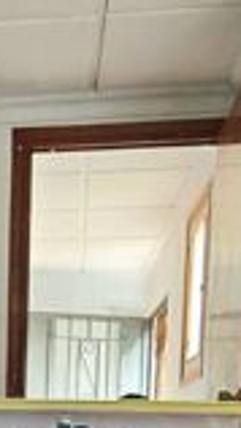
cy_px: 536
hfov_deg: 16.7
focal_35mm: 68
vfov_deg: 26.8
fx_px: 772
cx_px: -80
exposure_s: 1/51
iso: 100
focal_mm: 2.16
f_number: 2.2
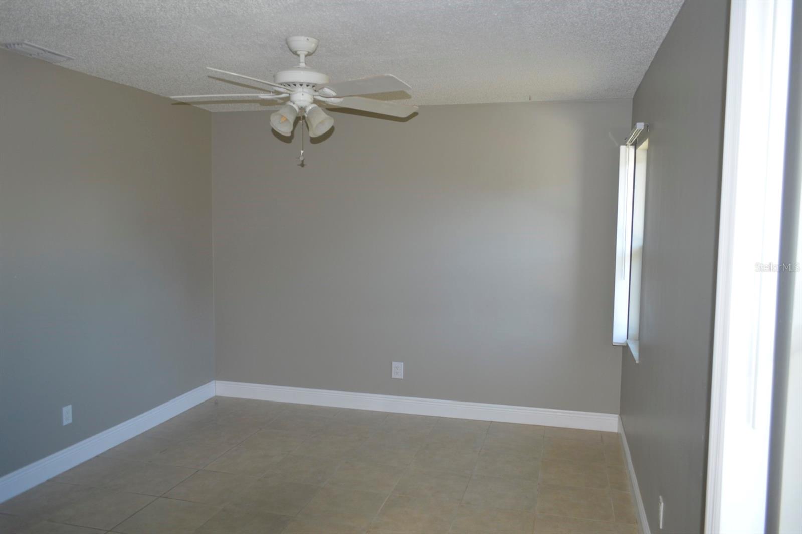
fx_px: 601
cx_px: 401
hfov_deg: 67.4
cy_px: 267
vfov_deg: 47.9
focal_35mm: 27
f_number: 4
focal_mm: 18
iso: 400
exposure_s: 1/80
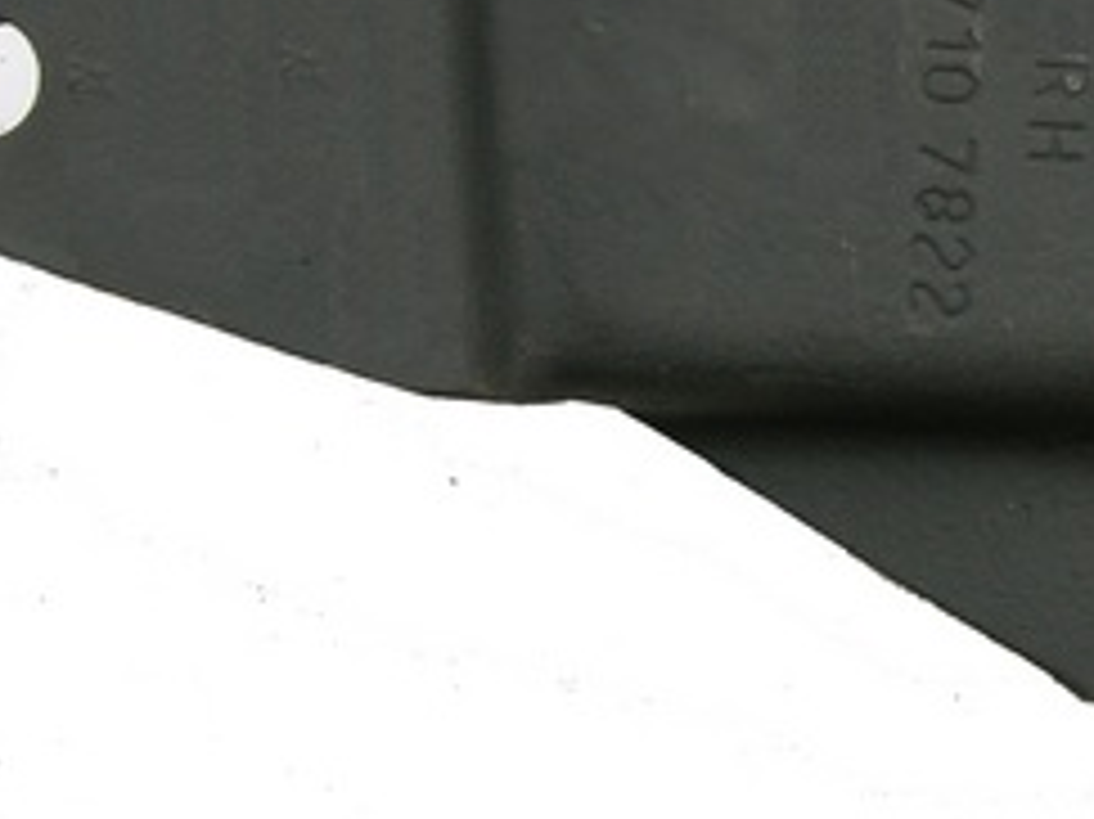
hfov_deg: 27.2
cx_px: 900
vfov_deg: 20.7
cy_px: 122
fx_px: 2211
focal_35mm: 70
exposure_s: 1/71
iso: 50
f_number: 4.9
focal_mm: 5.7
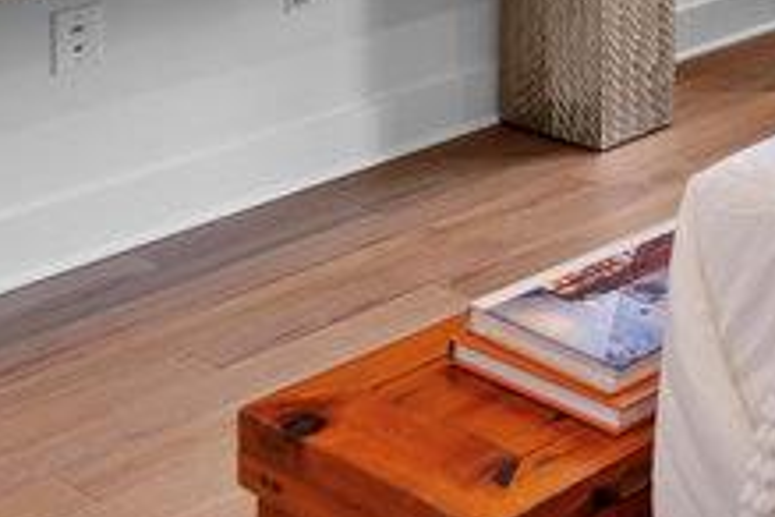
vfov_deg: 14.9
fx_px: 1571
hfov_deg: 18.5
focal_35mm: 73
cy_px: -544
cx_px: 1536
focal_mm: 16
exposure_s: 1/5
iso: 100
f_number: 5
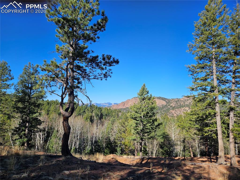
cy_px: 90
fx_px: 159
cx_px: 120
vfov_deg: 58.8
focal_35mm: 23
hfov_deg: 74.0
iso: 25
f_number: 1.8
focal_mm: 5.4
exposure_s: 1/1819
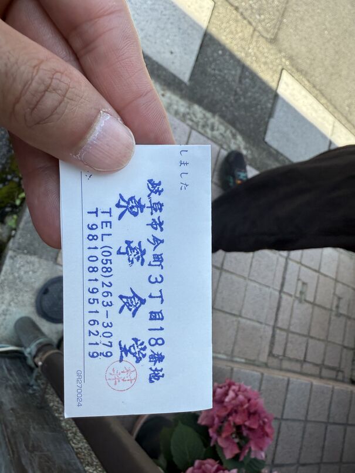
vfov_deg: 71.6
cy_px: 236
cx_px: 178
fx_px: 328
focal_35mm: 24
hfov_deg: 56.8
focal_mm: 2.22
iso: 40
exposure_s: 1/407
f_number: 2.2
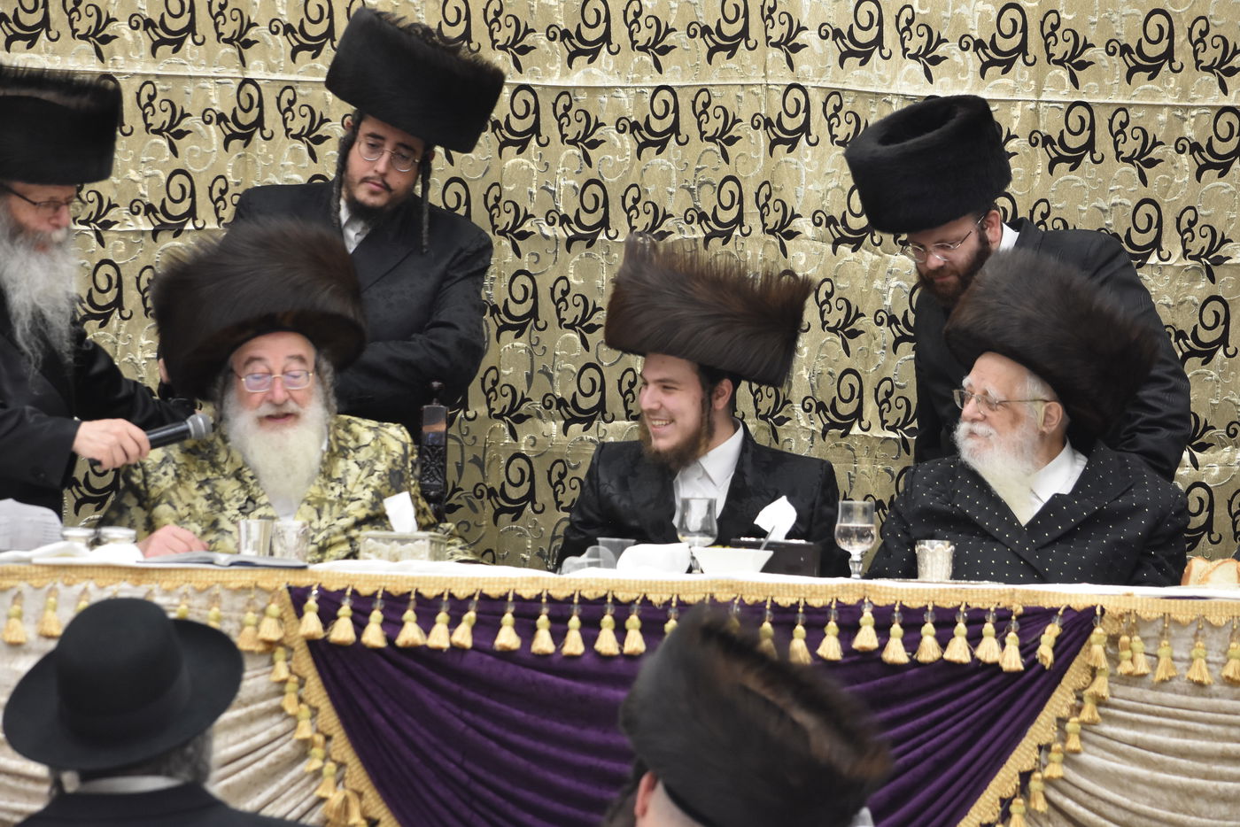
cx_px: 620
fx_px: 5064
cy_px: 414
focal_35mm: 147
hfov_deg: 14.0
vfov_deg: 9.3
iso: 1600
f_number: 5.6
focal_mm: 98
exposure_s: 1/80
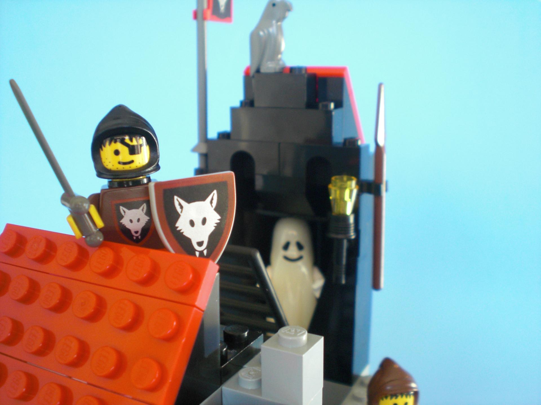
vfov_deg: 37.7
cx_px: 270
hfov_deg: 49.0
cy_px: 202
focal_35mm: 38
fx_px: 594
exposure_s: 1/30
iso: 200
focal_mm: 6.3
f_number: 3.1
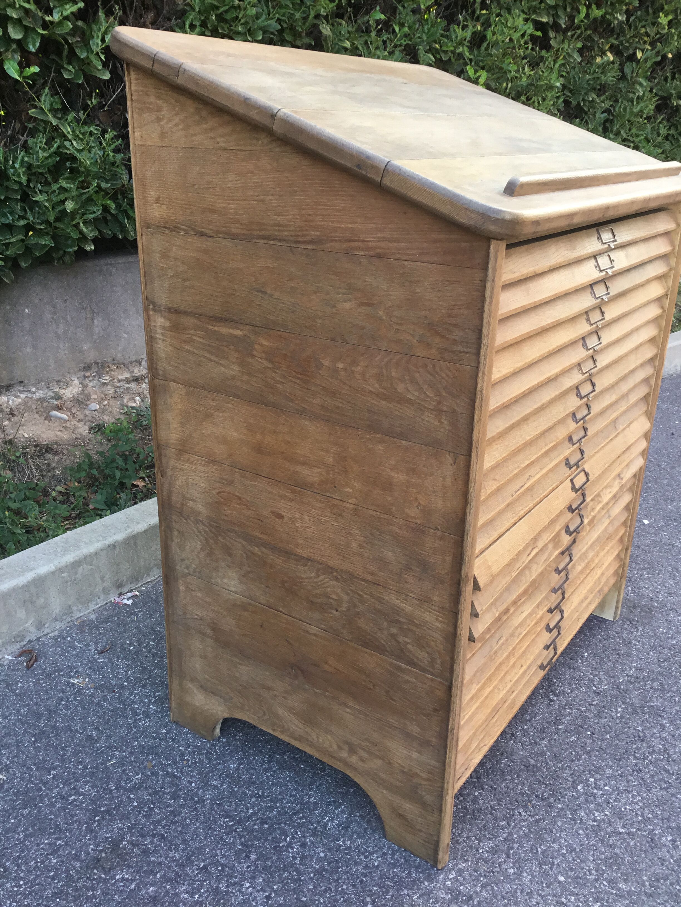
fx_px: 813
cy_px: 454
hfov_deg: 45.4
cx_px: 340
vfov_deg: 58.4
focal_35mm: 31
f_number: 2.4
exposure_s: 1/100
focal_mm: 3.3
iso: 40
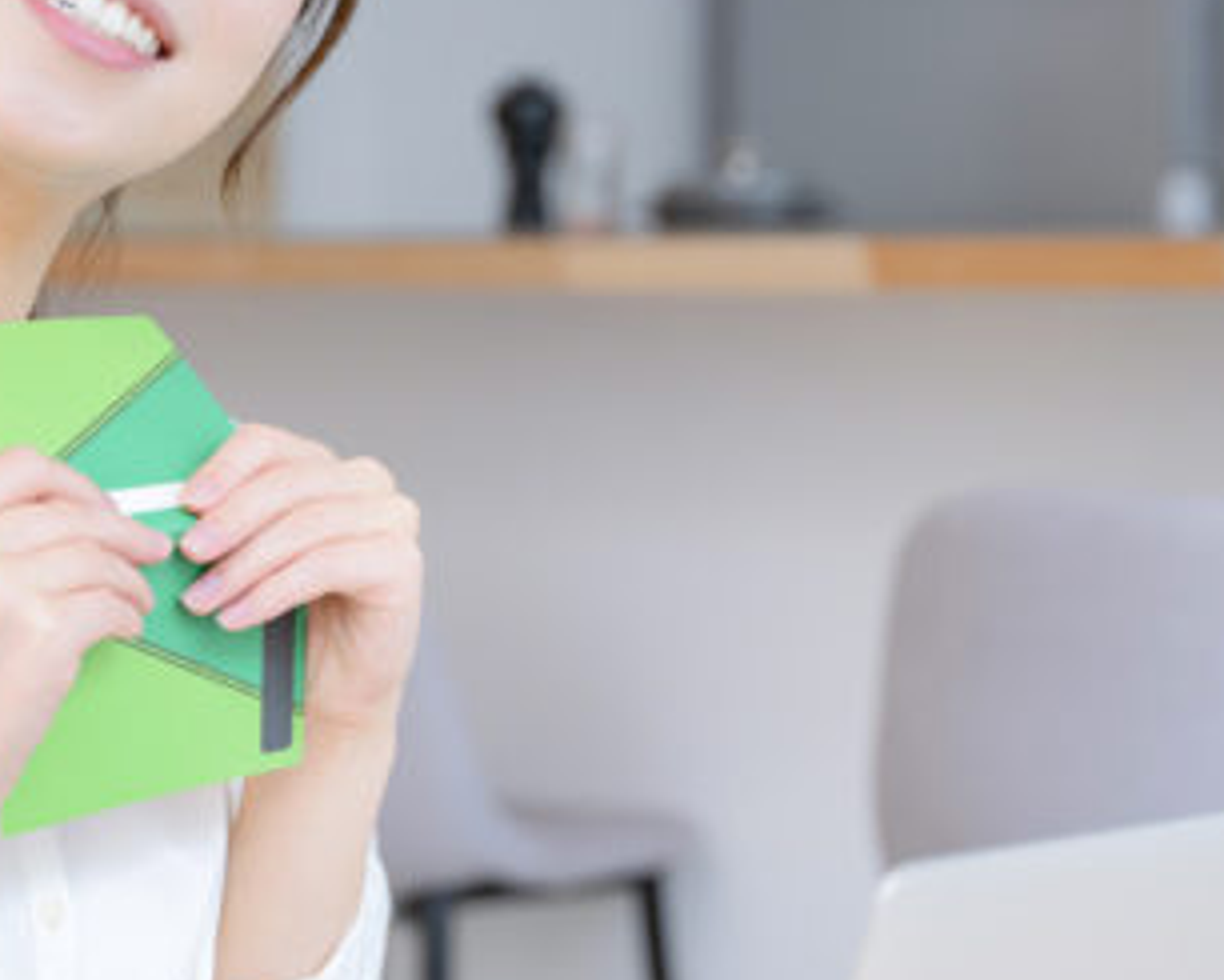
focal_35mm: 127
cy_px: 616
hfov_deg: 15.1
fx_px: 4602
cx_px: 676
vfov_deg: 12.1
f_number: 2.8
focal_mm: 54
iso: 250
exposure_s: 1/200
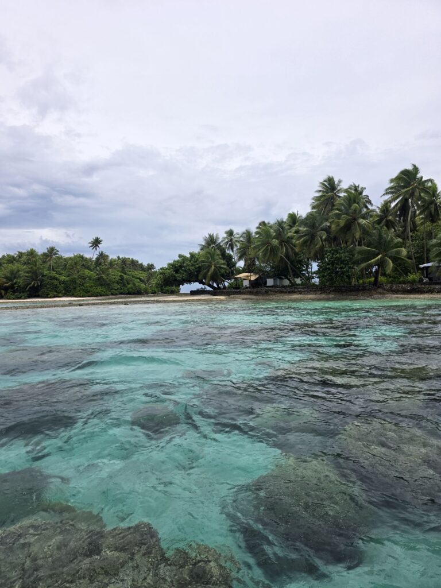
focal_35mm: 23
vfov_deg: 73.9
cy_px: 294
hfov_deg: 58.9
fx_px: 391
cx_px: 220
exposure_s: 1/7944
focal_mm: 6.3
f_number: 1.7
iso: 64
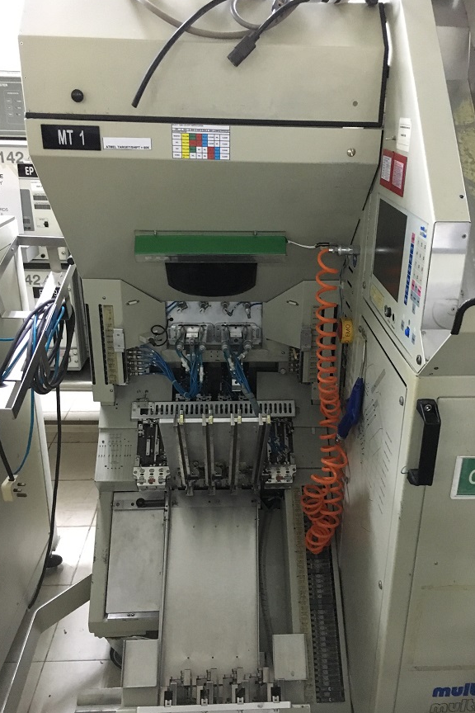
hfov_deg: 42.3
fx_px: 613
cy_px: 358
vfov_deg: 60.3
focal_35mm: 31
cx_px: 266
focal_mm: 4.15
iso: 250
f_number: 2.2
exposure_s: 1/17
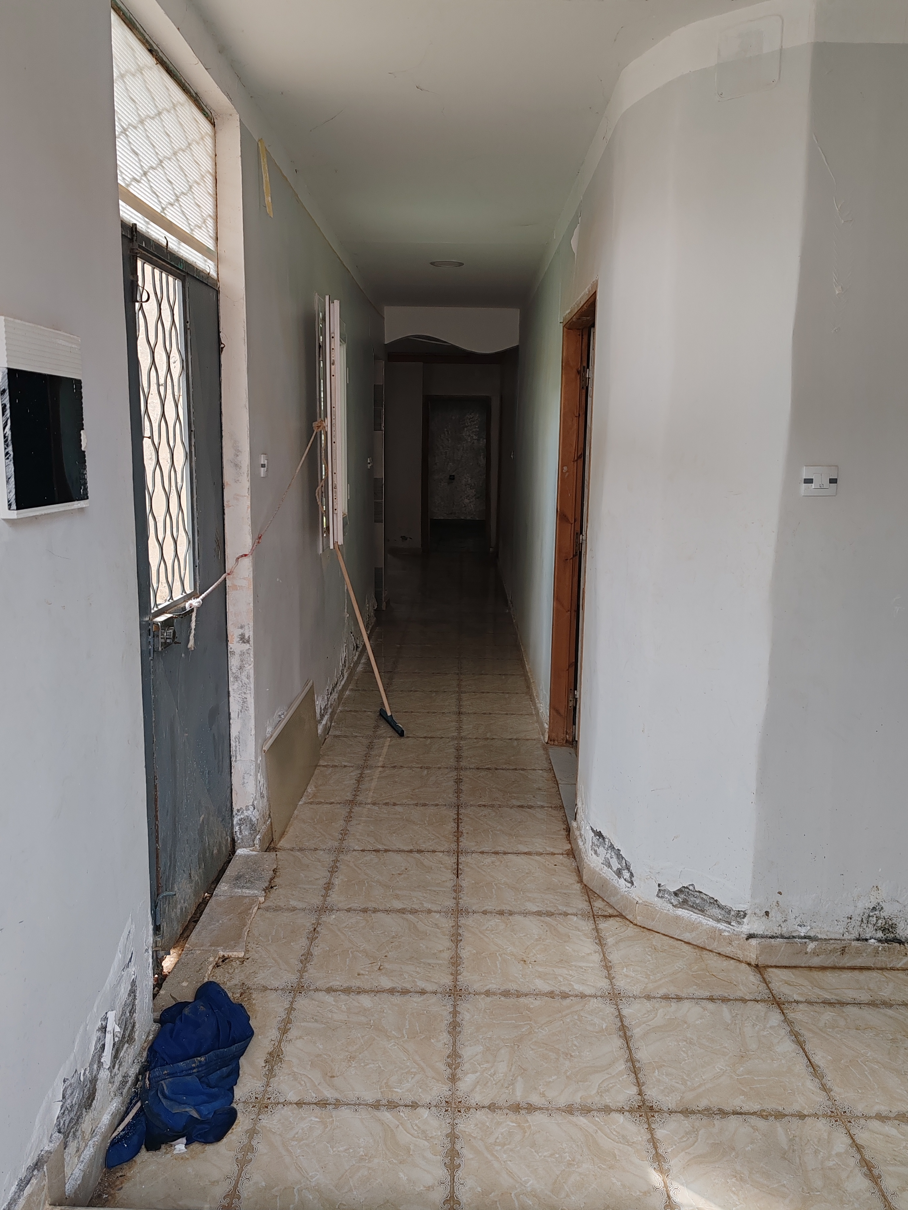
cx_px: 454
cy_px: 605
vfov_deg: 65.3
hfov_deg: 51.4
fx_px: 944
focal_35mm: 27
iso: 100
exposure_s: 1/100
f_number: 1.9
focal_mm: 6.12
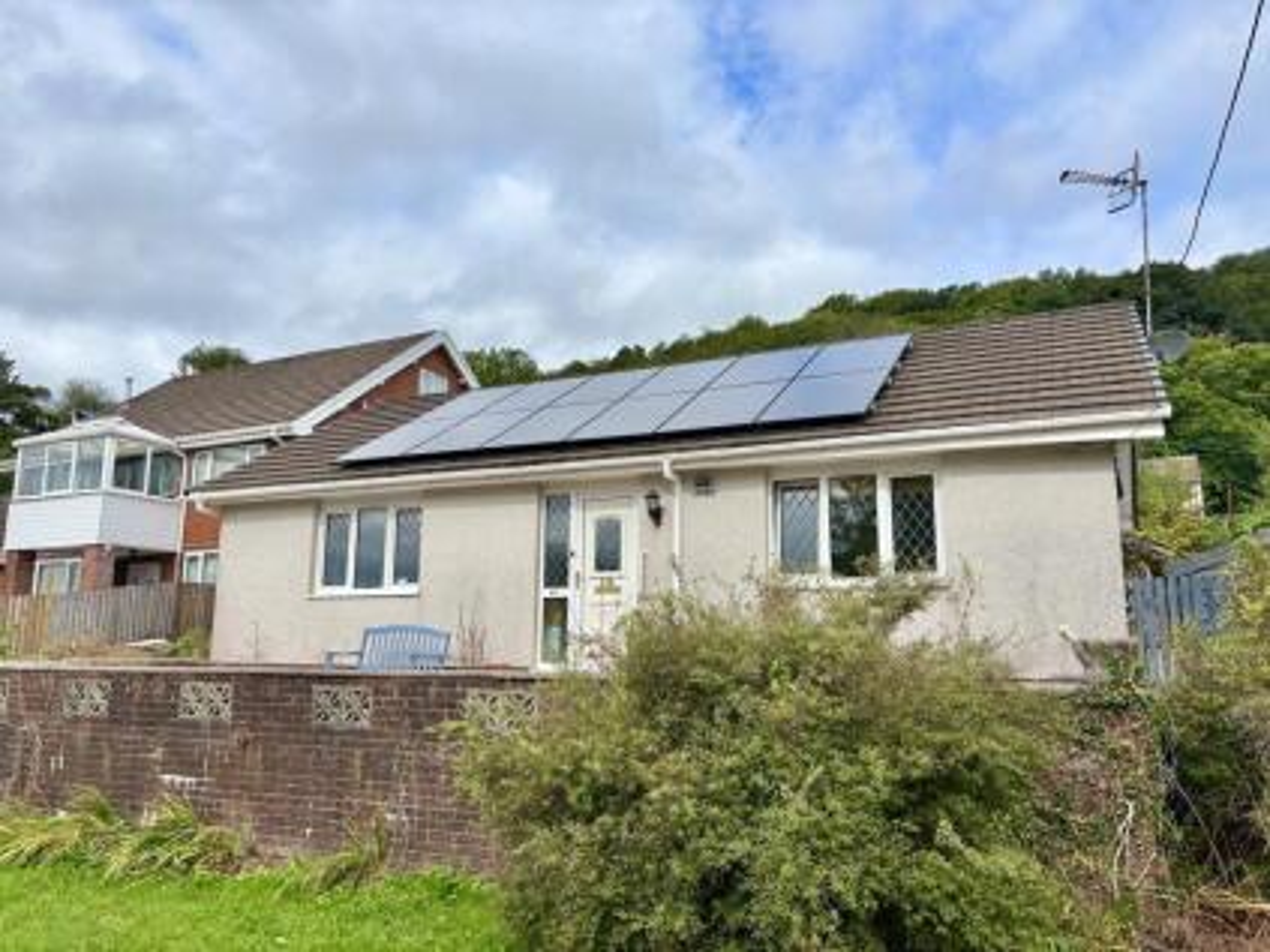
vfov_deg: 53.0
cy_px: 476
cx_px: 635
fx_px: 954
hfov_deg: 67.3
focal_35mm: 26
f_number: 1.6
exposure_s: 1/2342
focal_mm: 5.96
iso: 50
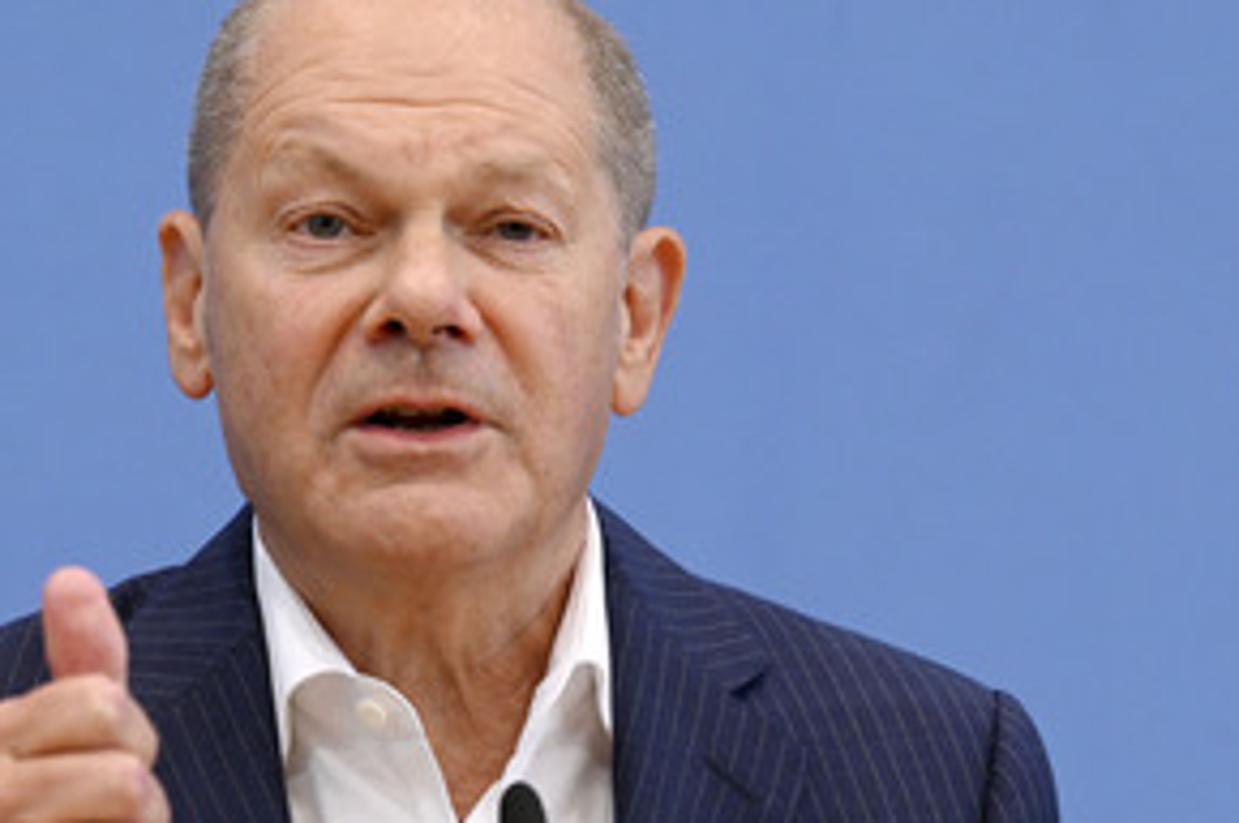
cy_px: 497
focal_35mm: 211
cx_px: 414
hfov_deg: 9.8
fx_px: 7254
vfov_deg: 6.5
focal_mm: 135
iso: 4000
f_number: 6.3
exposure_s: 1/800
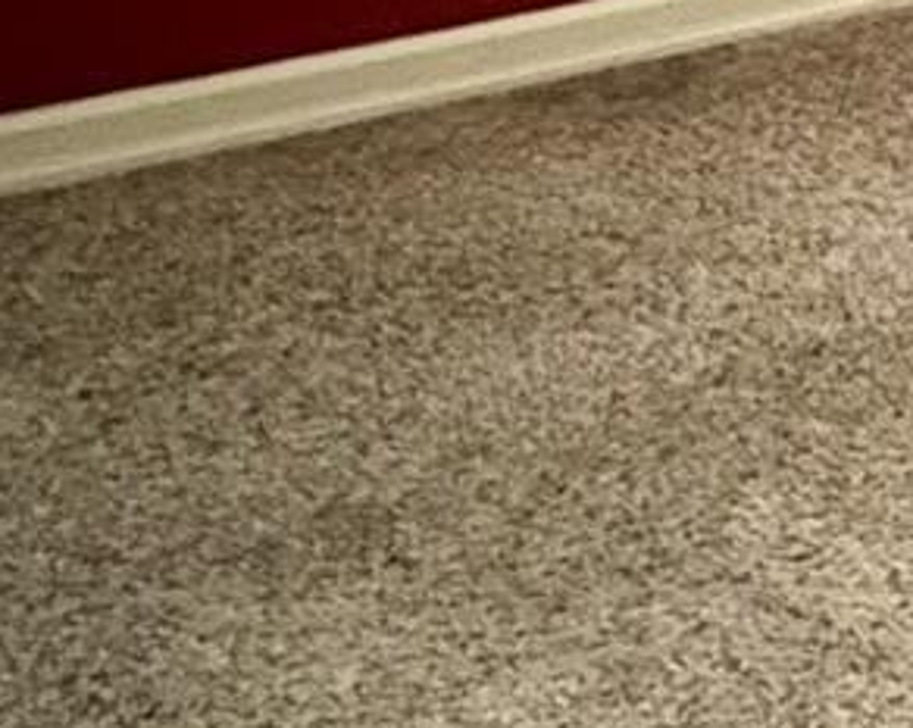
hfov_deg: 14.5
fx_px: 2591
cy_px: -628
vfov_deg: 14.0
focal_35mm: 96
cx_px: 2089
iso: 1250
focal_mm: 2.22
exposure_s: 1/40
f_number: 2.2
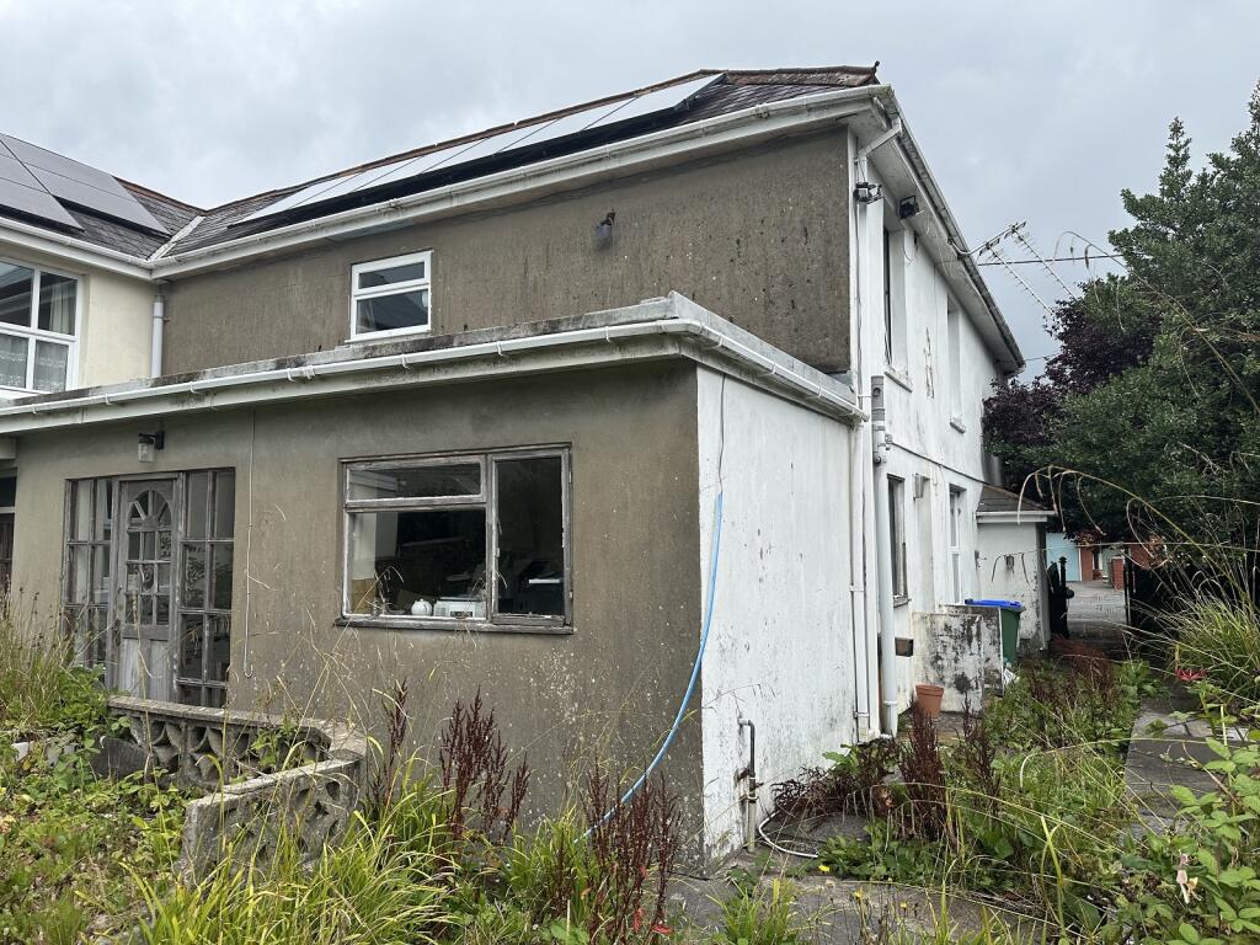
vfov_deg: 56.8
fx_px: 874
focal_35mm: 24
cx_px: 630
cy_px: 472
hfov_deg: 71.6
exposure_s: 1/3058
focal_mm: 6.86
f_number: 1.78
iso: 80
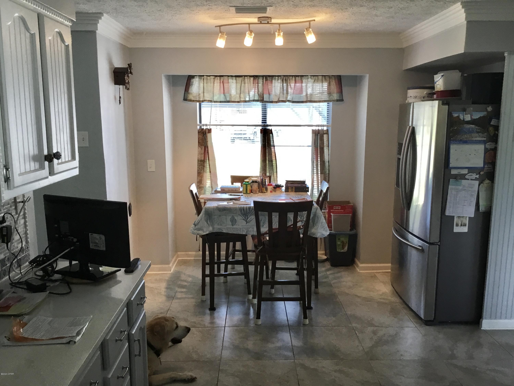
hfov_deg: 58.4
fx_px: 460
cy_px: 193
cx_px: 257
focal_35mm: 31
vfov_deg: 45.4
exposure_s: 1/30
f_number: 2.4
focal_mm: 3.3
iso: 32
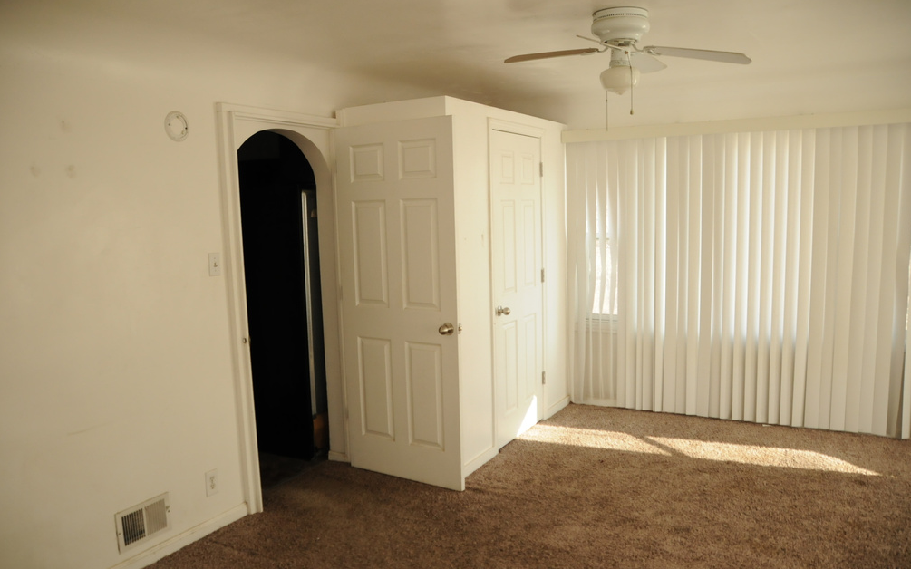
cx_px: 449
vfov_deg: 44.5
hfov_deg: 66.5
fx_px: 695
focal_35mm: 28
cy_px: 290
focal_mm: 18
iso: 800
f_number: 3.5
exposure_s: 1/320
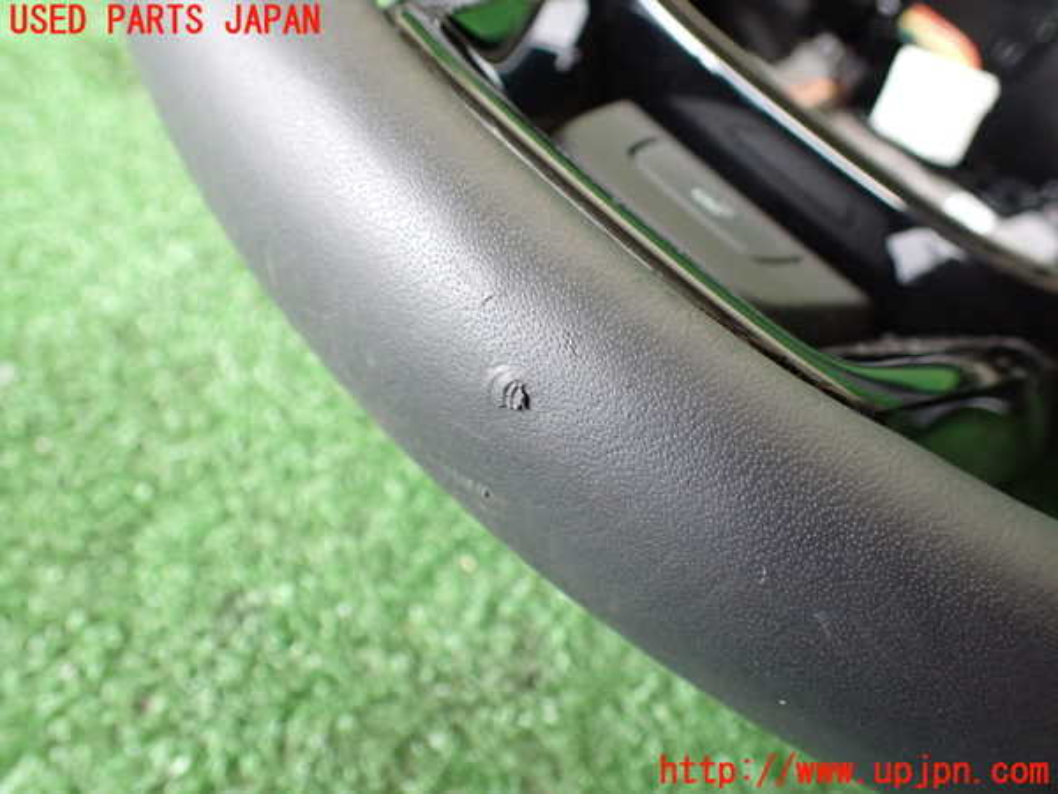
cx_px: 529
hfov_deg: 60.0
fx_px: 917
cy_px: 397
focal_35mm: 30
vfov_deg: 46.8
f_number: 2.3
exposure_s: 1/100
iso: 800
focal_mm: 5.4
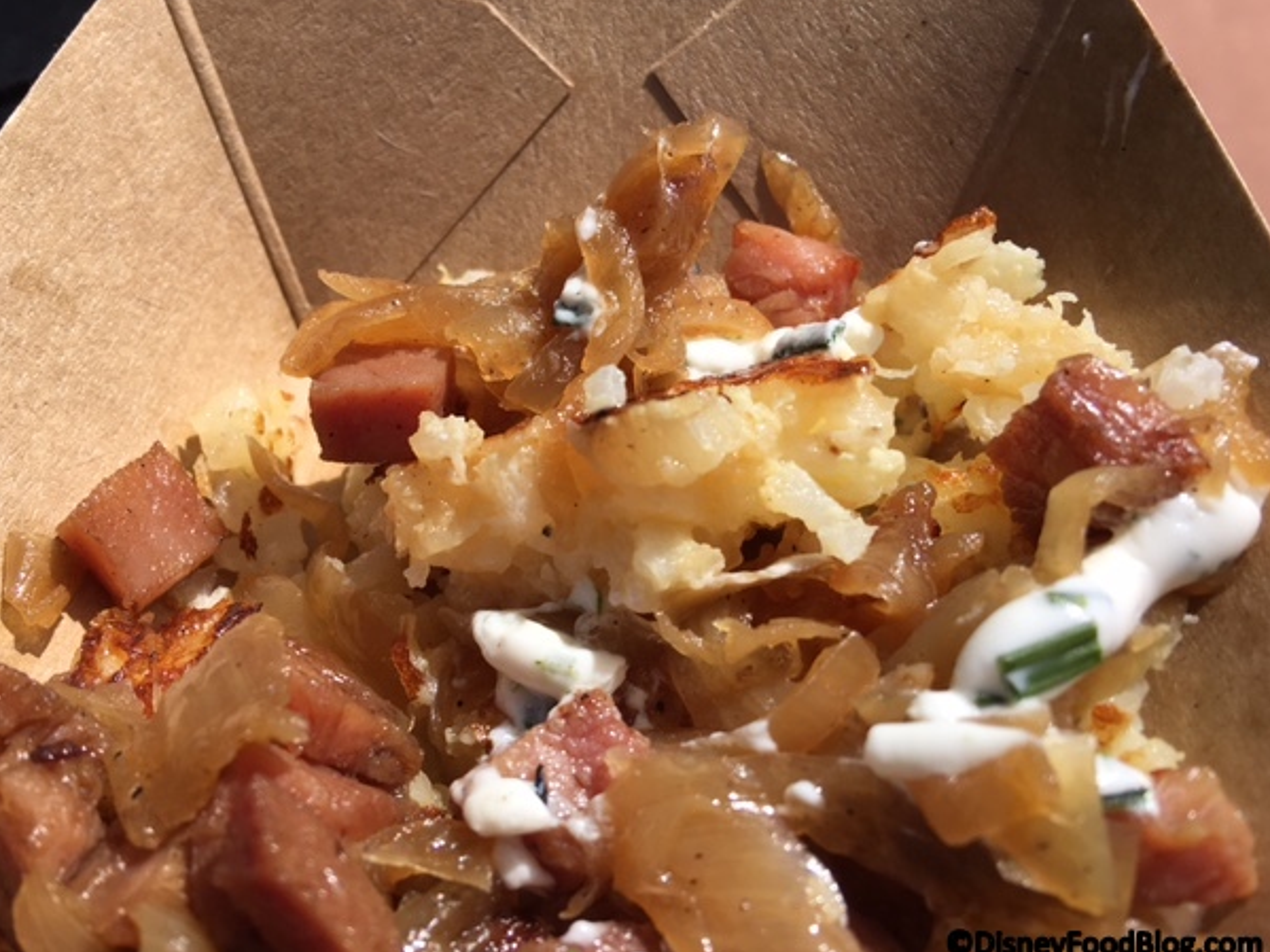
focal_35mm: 31
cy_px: 456
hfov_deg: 58.3
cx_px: 608
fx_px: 1137
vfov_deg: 45.4
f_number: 2.2
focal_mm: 4.15
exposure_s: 1/2331
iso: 25
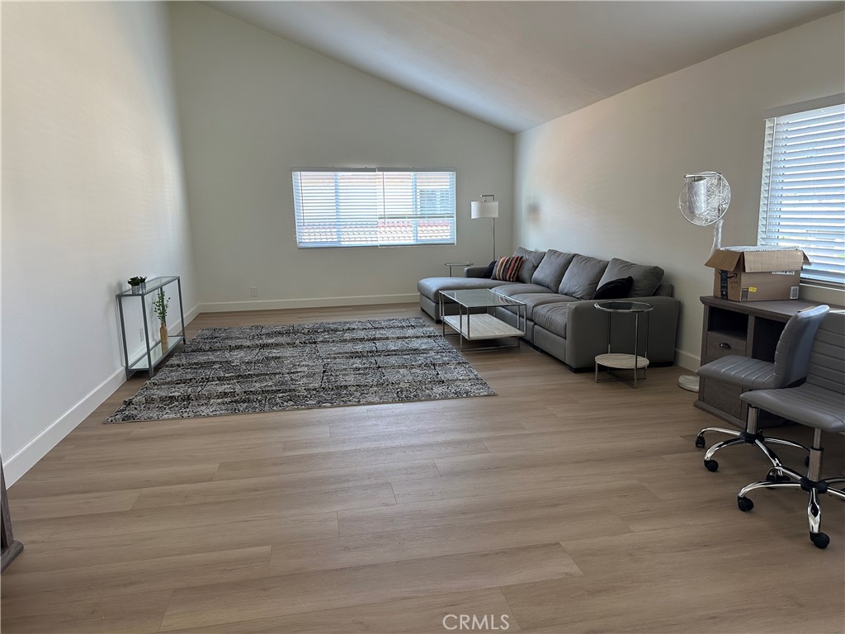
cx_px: 422
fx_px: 586
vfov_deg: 56.8
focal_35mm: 24
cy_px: 317
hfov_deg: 71.6
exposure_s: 1/60
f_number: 1.78
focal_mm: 6.86
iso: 125
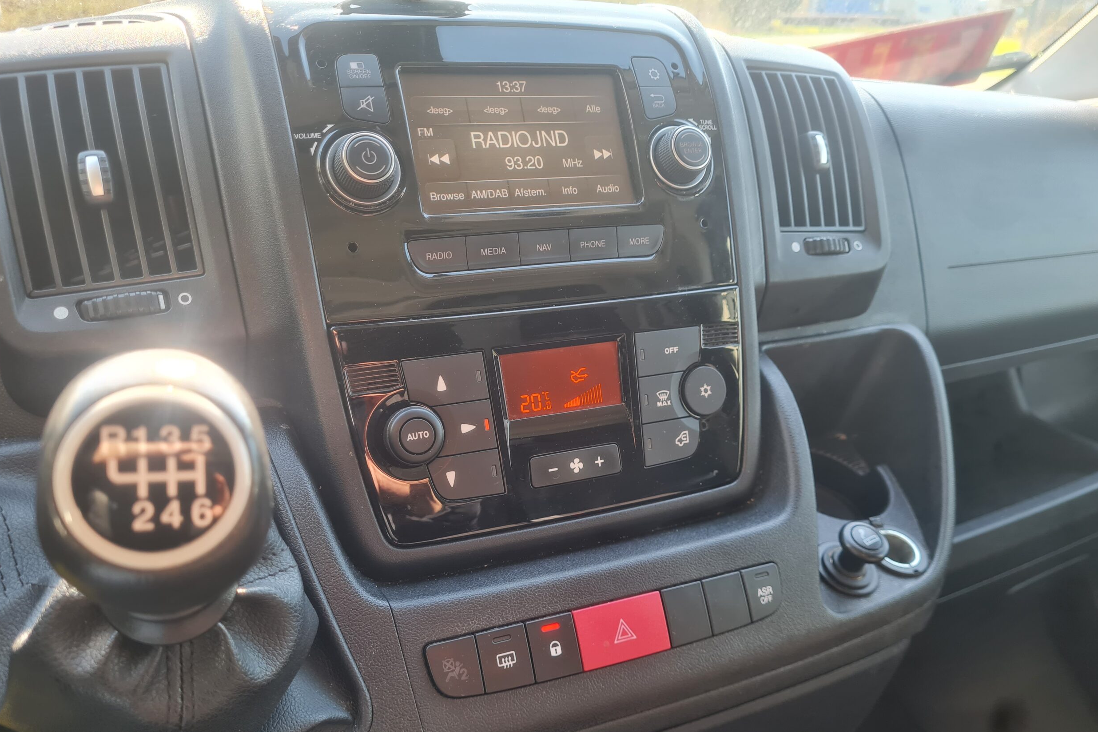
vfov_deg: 46.3
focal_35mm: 28
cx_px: 534
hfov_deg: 65.5
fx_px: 854
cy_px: 411
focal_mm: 5.4
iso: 80
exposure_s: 1/100
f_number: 1.8
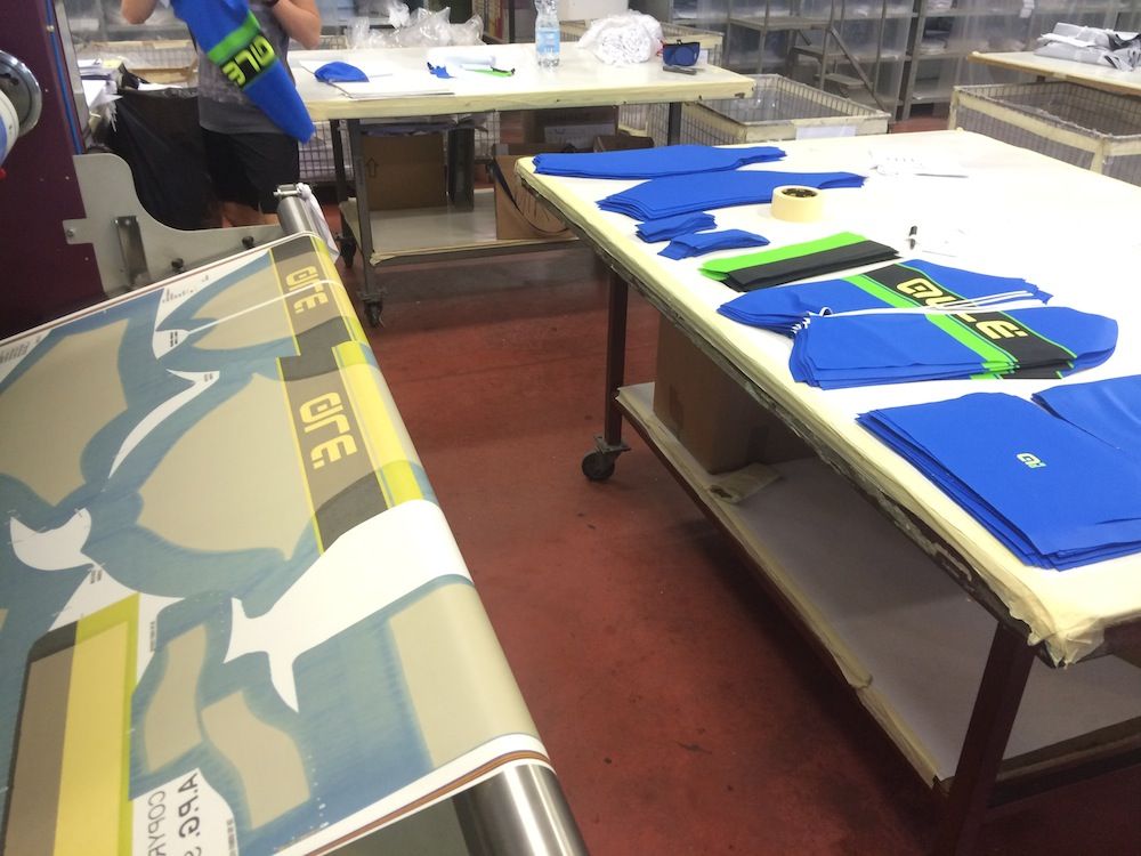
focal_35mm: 29
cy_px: 428
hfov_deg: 61.7
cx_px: 570
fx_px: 956
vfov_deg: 48.2
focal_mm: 4.15
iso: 125
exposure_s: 1/33
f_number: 2.2
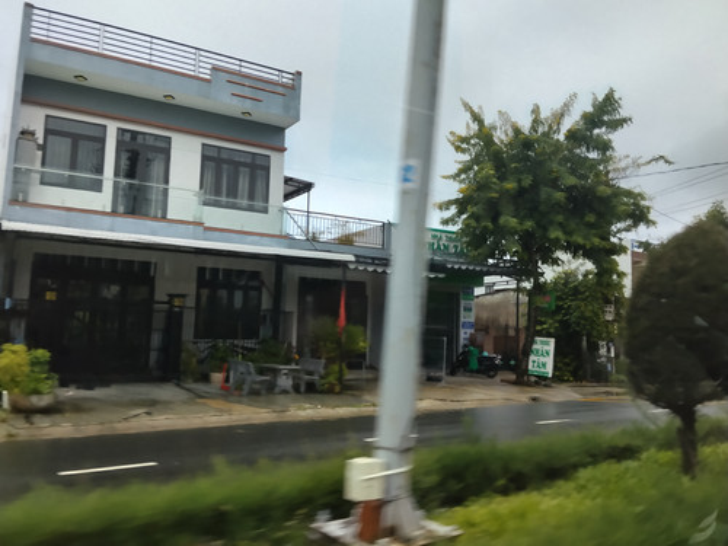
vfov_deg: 48.2
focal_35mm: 29
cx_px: 364
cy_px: 273
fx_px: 610
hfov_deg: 61.7
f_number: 1.8
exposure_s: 1/190
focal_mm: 4.22
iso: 50
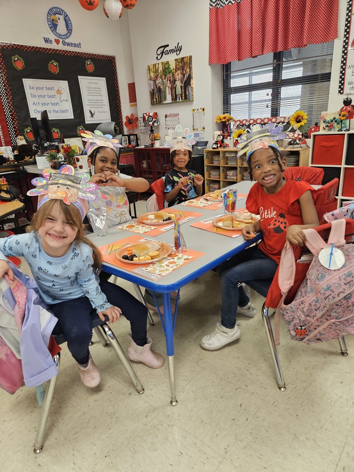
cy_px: 236
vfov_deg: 73.9
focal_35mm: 23
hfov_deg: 58.9
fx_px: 314
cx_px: 177
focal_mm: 5.4
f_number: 1.8
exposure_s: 1/120
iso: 250
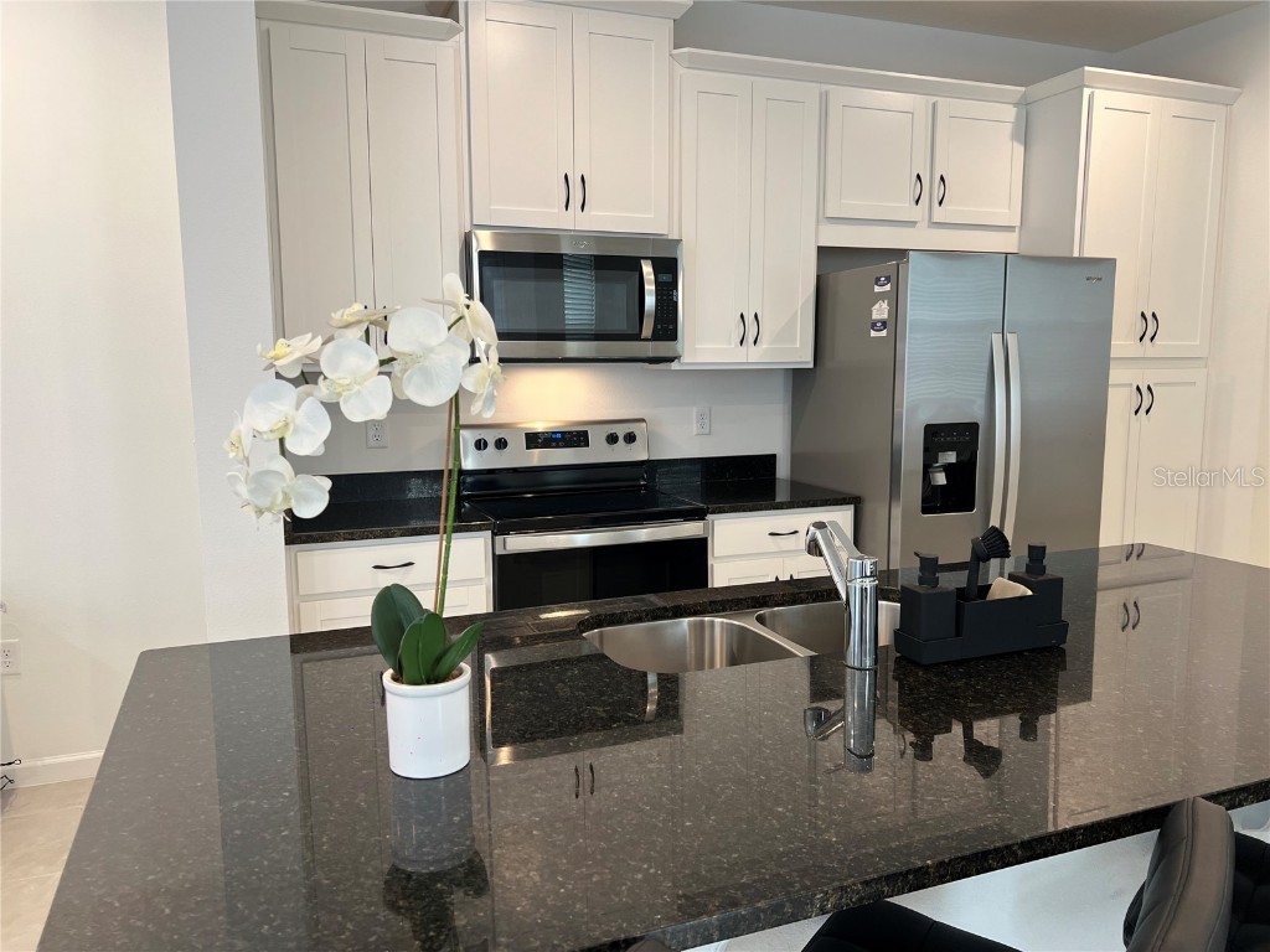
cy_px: 476
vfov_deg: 53.1
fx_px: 954
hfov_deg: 67.3
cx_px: 635
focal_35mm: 26
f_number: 1.5
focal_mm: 5.7
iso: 100
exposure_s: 1/120
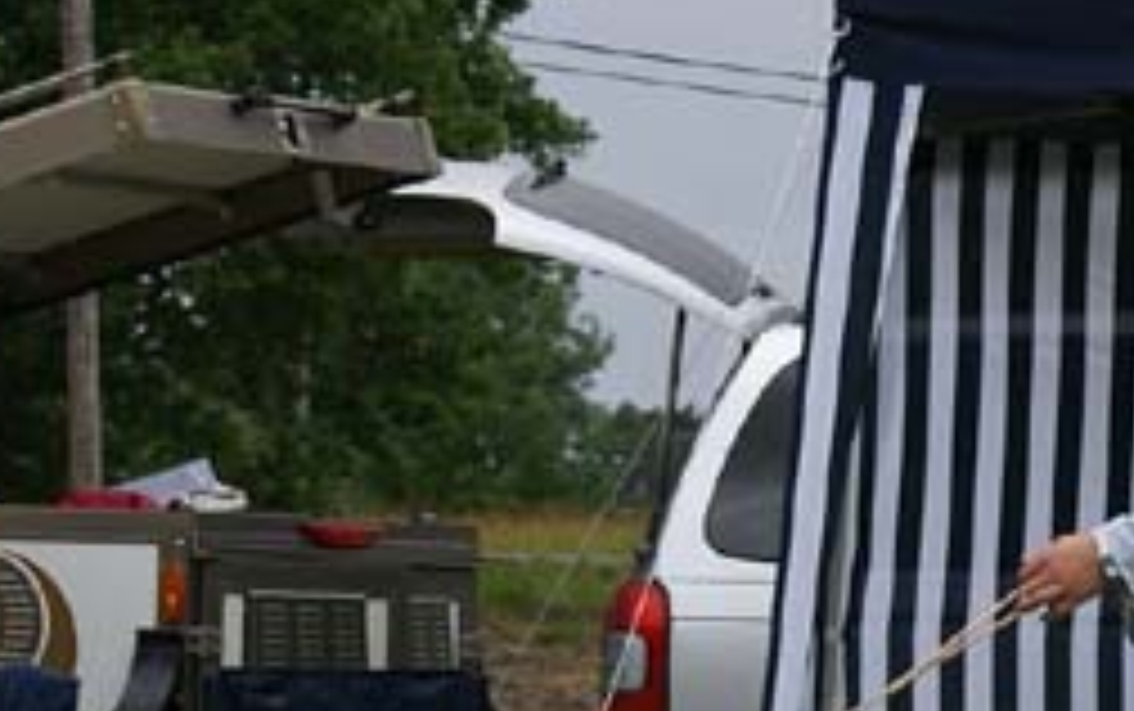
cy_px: 668
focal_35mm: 339
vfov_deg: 3.9
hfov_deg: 6.2
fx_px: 10486
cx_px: 1300
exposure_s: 1/160
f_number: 9
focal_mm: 70
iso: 100
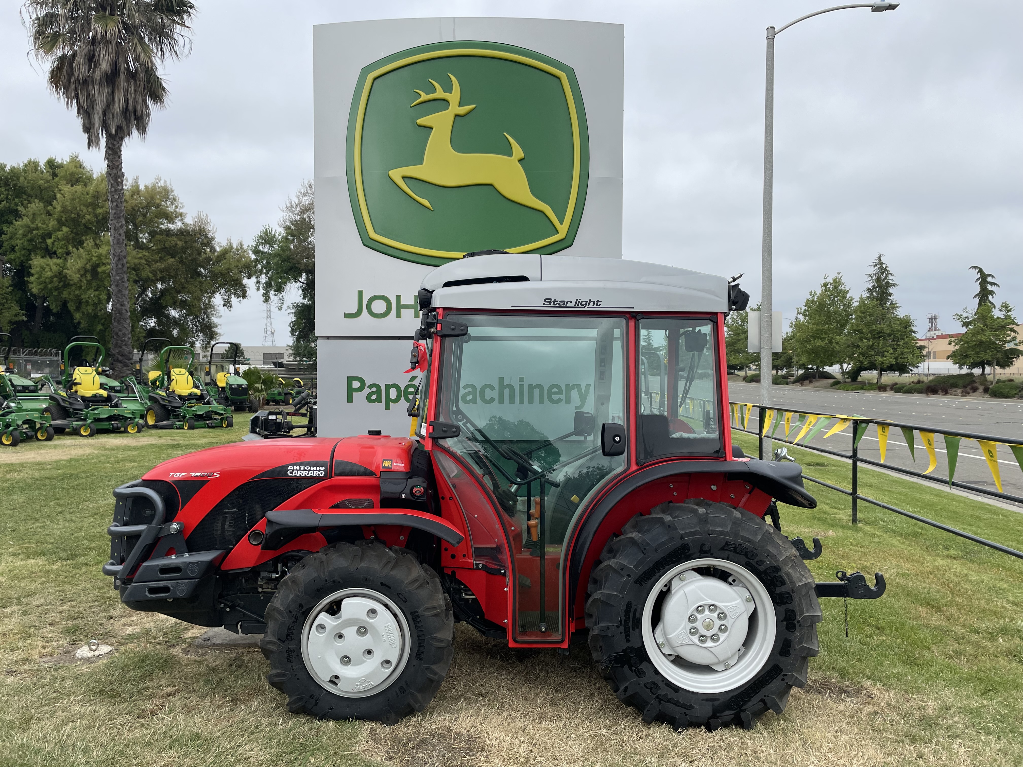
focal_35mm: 26
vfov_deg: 53.1
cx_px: 512
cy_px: 384
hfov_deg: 67.3
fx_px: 768
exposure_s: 1/2681
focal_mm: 4.2
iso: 32
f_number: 1.6
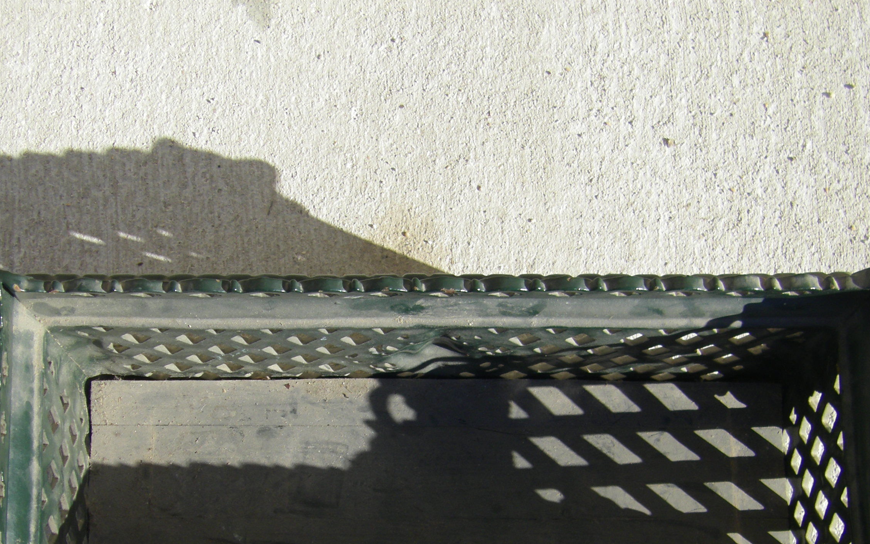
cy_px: 447
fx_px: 1375
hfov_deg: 35.1
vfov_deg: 22.0
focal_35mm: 58
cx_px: 413
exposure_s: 1/125
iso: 64
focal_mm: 6.3
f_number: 7
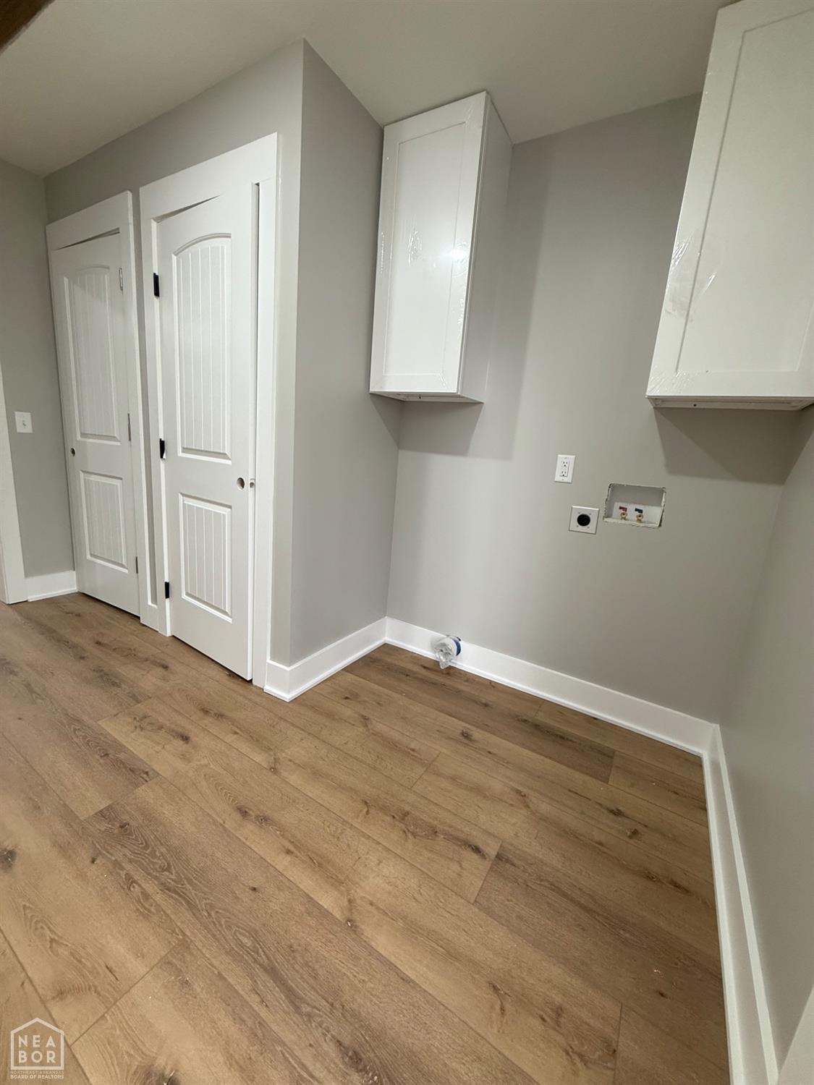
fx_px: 439
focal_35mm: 14
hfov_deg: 85.7
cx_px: 407
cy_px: 542
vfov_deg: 102.1
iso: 200
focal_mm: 2.22
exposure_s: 1/120
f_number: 2.2
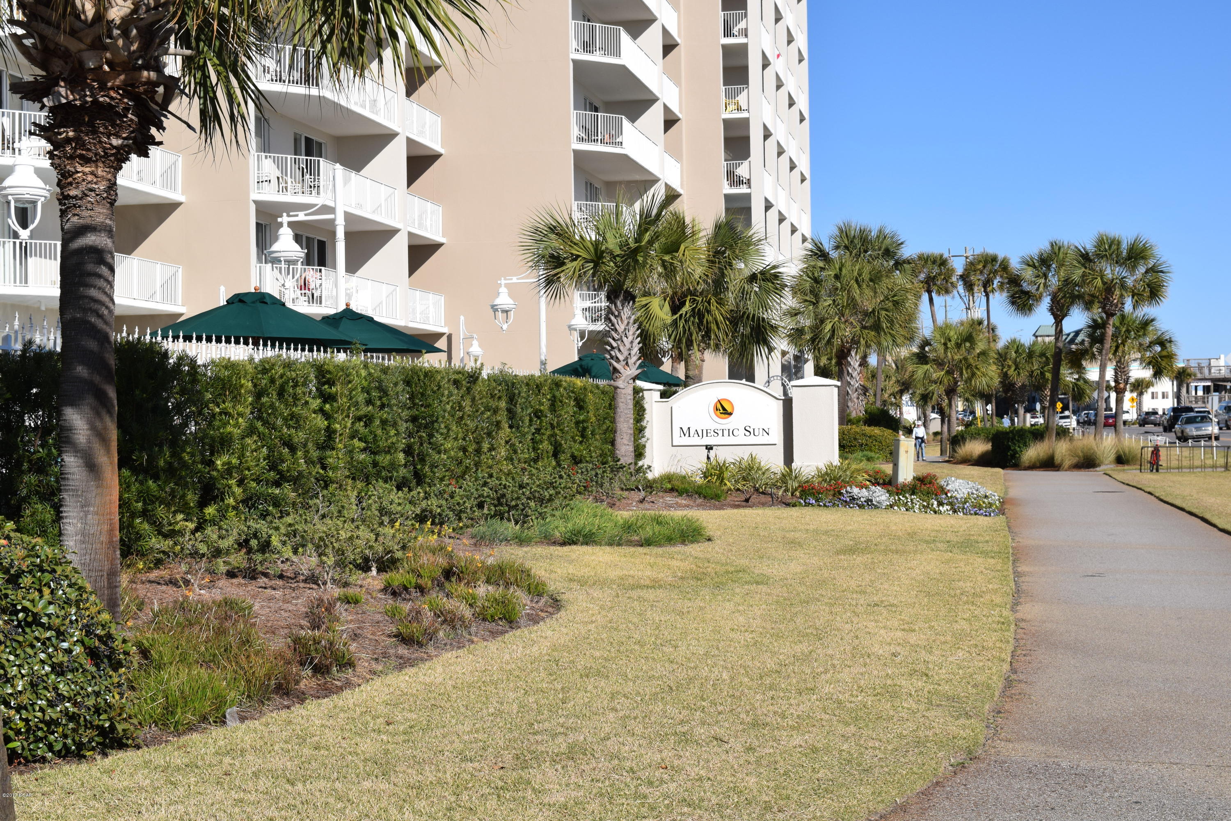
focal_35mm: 54
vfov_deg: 25.1
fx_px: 1846
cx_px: 616
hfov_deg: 36.9
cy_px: 410
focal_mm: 36
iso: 200
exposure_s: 1/500
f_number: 11
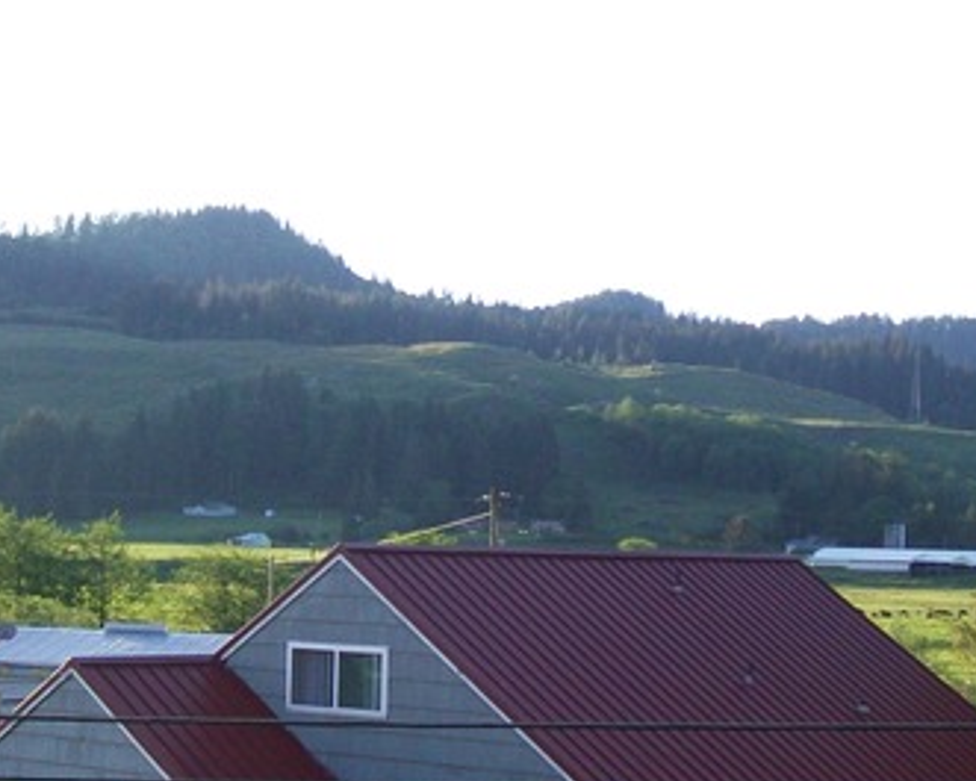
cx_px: 442
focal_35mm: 85
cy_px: 460
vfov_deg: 18.1
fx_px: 2456
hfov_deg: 22.5
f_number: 2.7
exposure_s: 1/320
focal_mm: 6
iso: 64
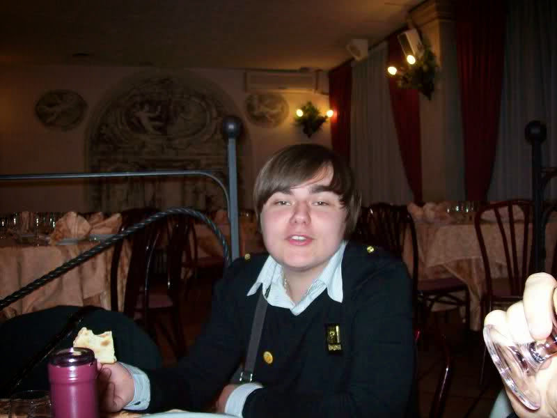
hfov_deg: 51.4
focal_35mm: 36
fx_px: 579
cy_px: 209
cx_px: 278
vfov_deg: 39.7
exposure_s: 1/64
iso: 200
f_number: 2.7
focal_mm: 6
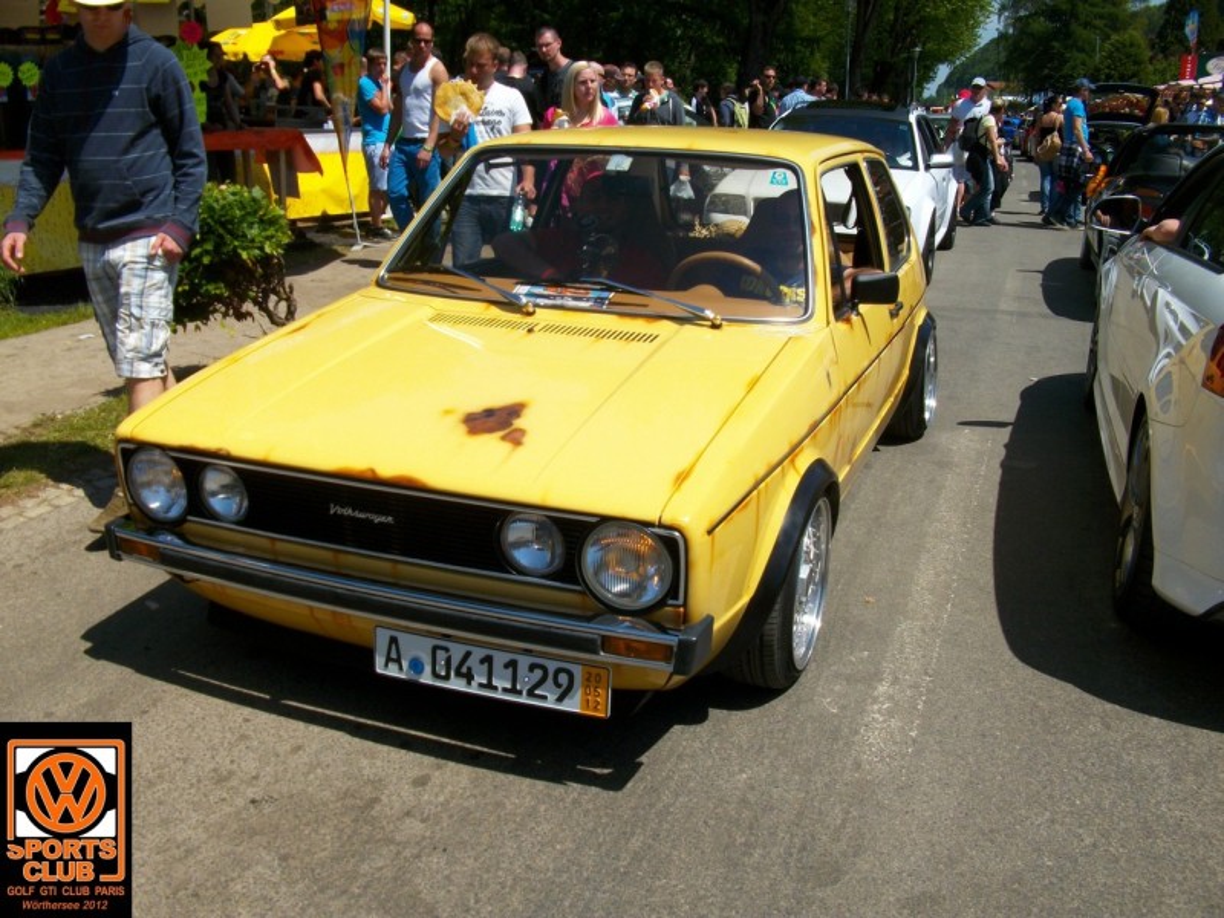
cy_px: 459
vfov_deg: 41.8
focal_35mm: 34
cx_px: 612
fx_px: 1202
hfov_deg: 54.0
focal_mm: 5.7
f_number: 5.5
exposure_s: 1/463
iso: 80
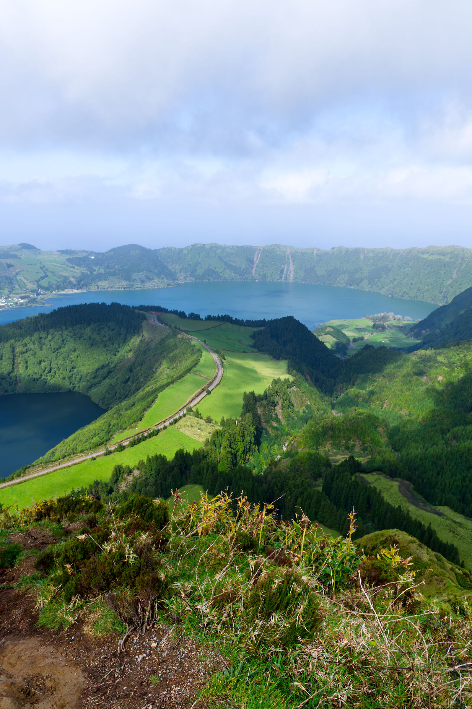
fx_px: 531
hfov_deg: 47.9
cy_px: 354
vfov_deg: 67.4
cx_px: 236
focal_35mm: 27
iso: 100
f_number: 8
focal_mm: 18
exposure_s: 1/250
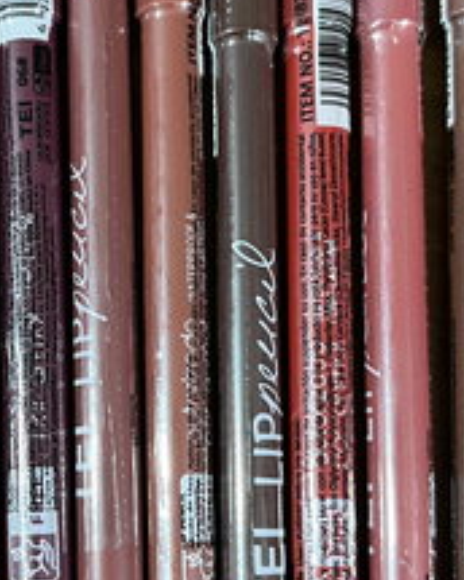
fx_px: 1081
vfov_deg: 30.0
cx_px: 170
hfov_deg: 24.1
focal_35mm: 63
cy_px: 268
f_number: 1.6
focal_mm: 5.1
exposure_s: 1/50
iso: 250
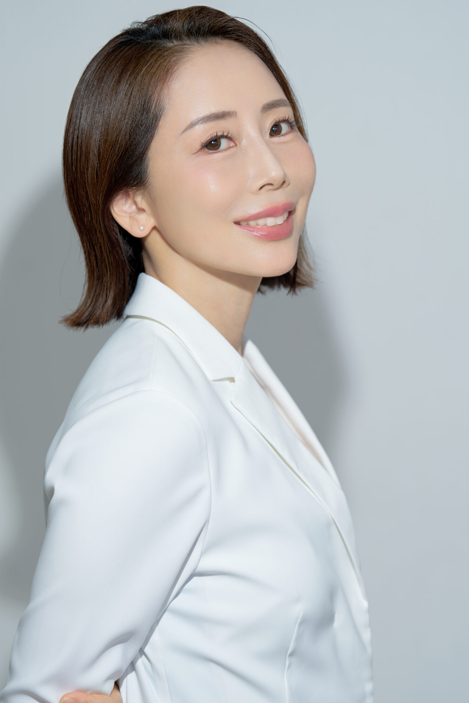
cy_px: 399
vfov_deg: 11.9
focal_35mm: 172
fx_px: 3360
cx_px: 204
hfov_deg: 8.0
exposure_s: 1/200
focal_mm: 135
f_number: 3.5
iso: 100
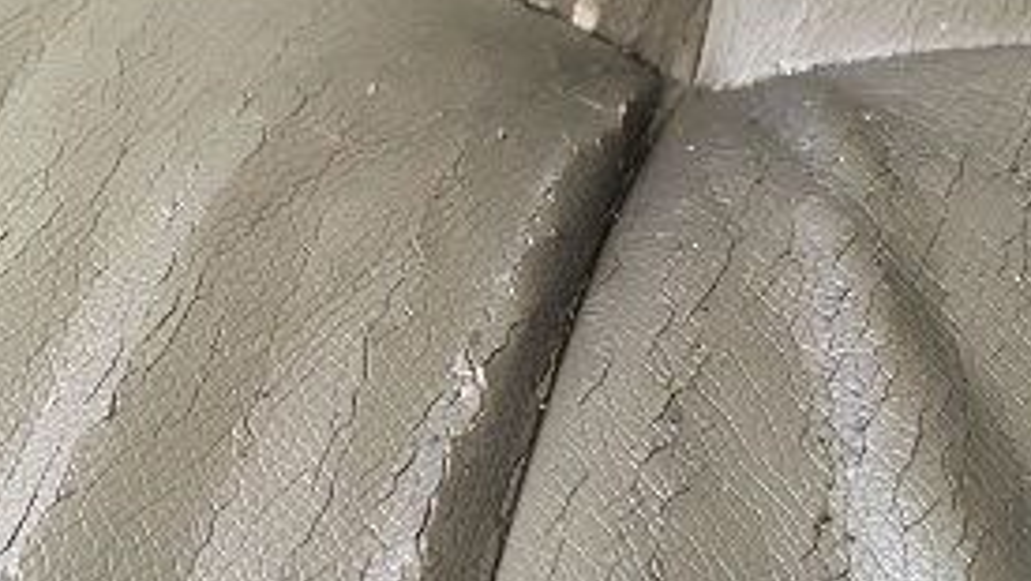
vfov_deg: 26.0
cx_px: 532
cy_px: 281
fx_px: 1258
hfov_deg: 44.6
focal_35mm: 46
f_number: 2.2
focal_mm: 4.15
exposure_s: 1/33
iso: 320
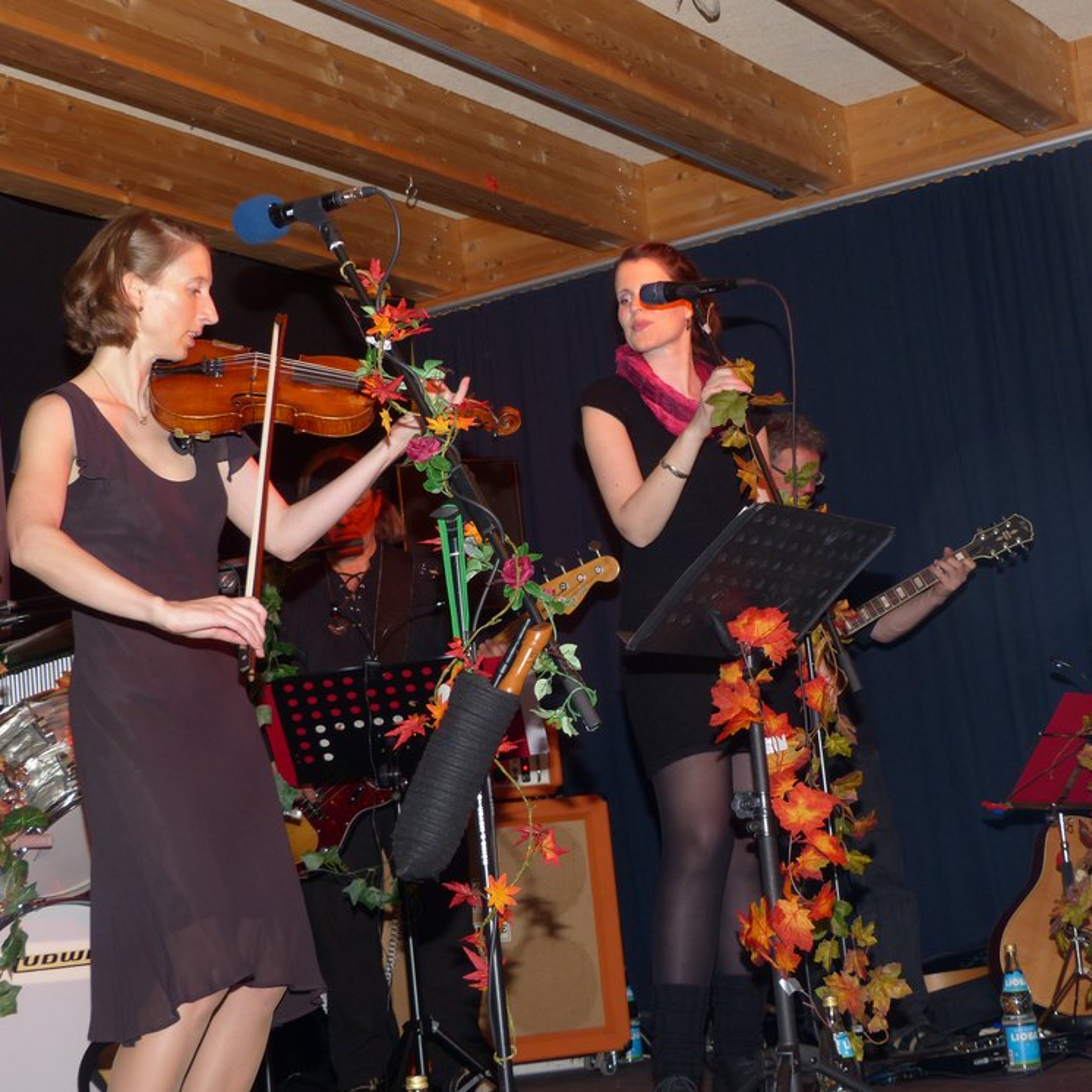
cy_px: 547
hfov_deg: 26.9
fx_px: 2284
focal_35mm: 64
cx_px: 621
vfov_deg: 26.9
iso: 100
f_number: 2.8
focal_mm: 9.8
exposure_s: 1/60
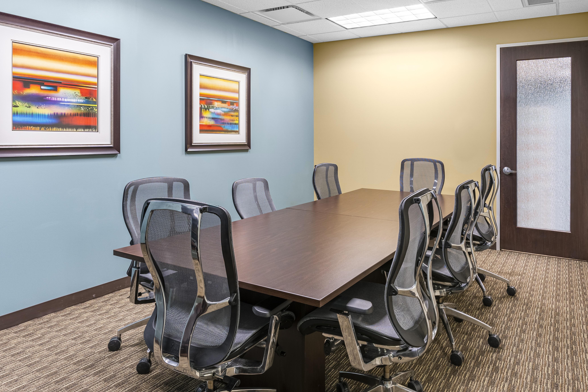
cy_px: 149
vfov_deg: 49.1
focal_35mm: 26
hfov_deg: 69.2
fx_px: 425
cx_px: 326
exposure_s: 1/10
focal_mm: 18
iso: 200
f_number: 10
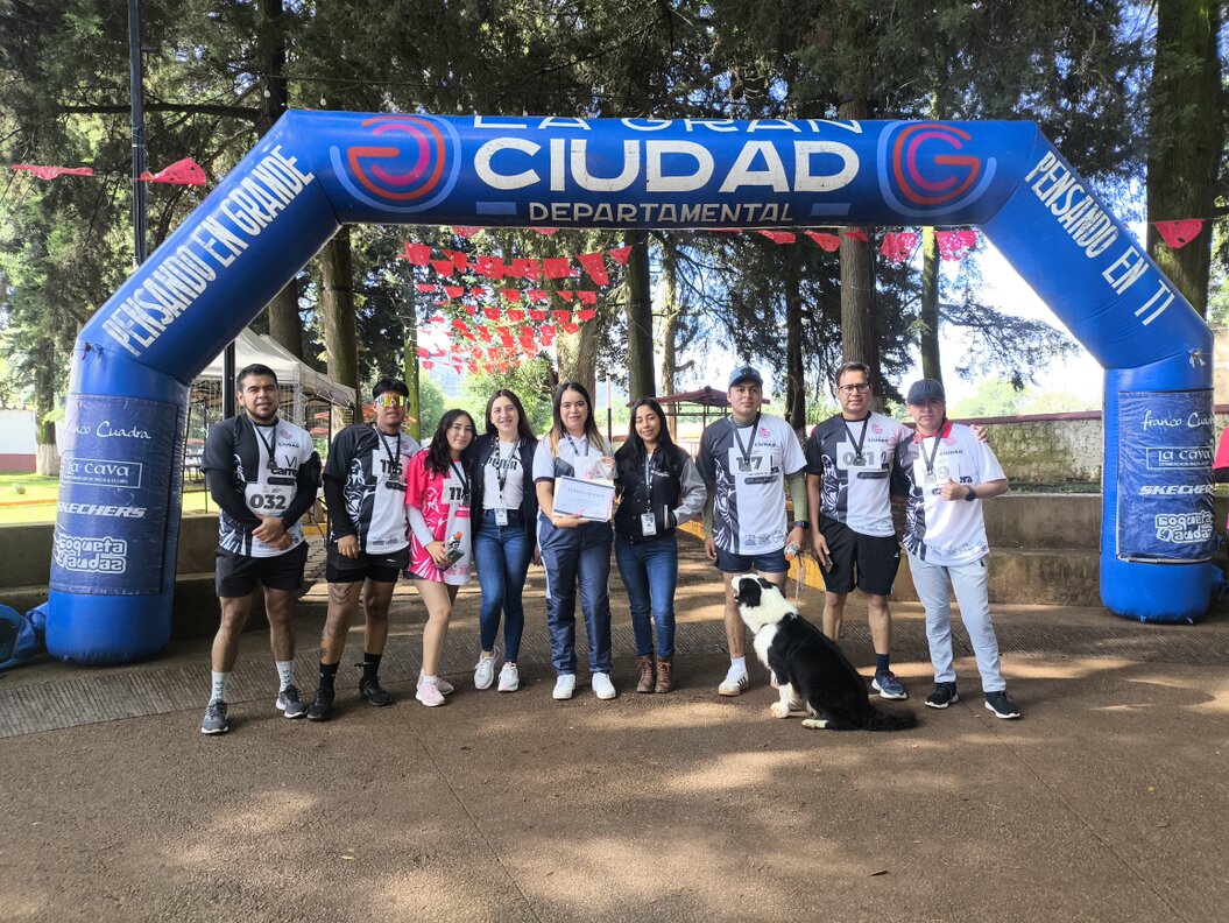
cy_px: 462
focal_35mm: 25
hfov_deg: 69.4
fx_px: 888
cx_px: 614
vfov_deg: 54.9
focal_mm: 4.71
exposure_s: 1/120
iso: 50
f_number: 1.7
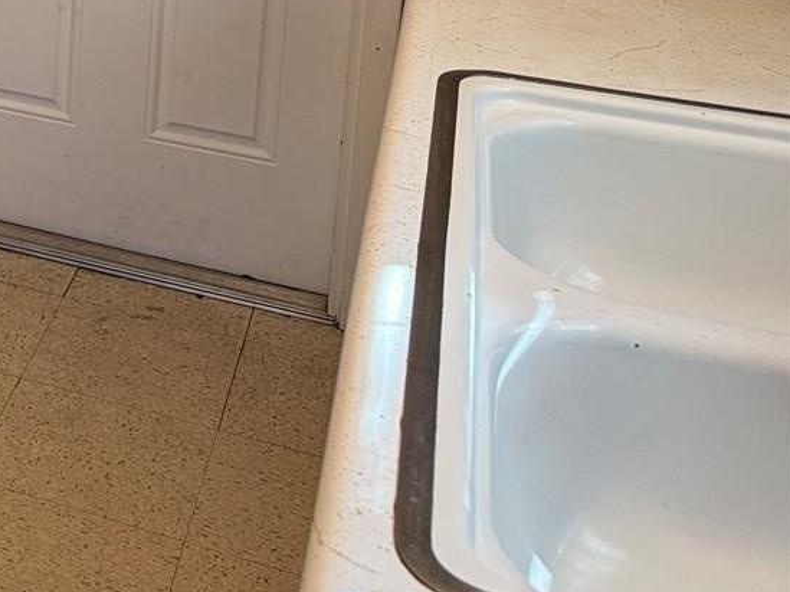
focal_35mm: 70
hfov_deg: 23.1
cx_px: -354
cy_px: -258
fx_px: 1596
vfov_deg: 18.8
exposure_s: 1/60
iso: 160
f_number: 1.78
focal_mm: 6.76
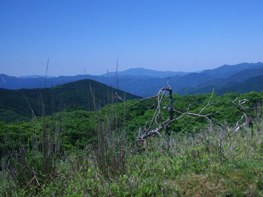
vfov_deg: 26.0
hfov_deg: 33.8
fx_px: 425
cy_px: 68
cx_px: 189
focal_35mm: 56
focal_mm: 6.2
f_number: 5.6
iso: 100
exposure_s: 1/500
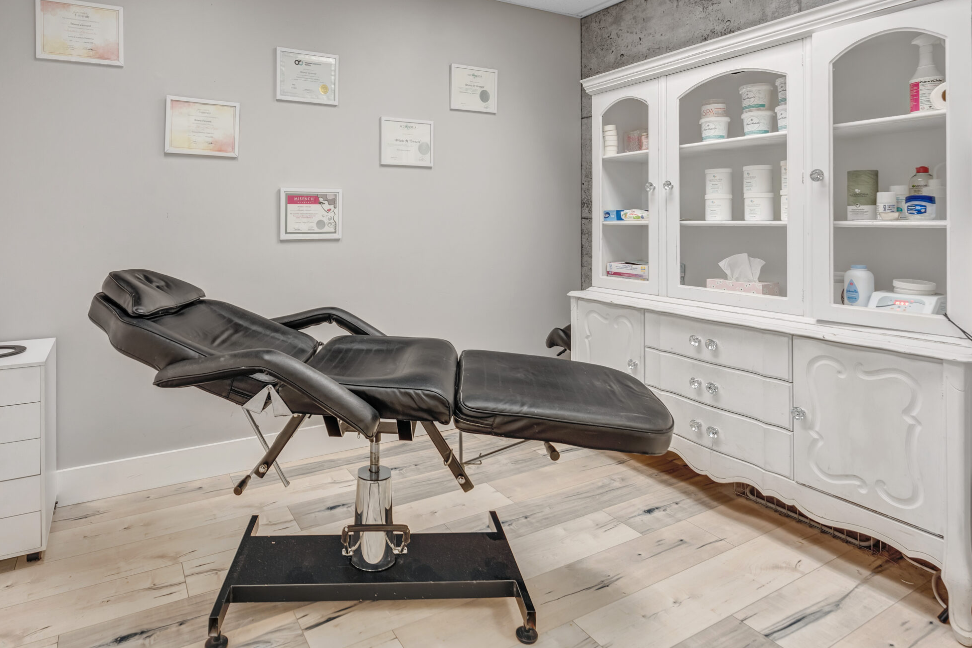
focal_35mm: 21
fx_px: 567
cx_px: 398
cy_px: 228
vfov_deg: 58.4
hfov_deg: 80.4
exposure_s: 1/10
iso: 400
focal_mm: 16
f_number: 6.3
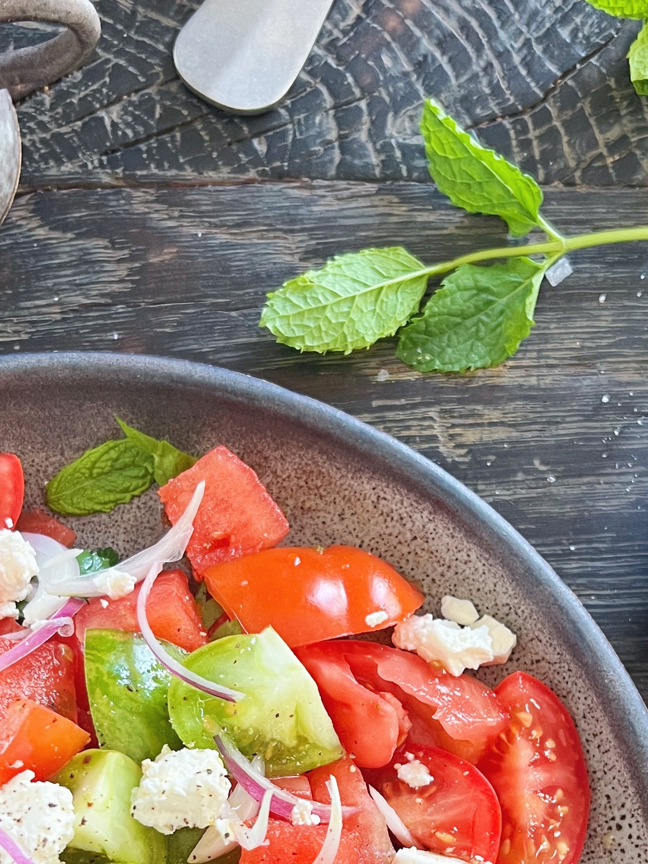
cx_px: 323
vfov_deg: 30.1
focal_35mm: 61
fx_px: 1523
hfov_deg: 24.0
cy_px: 800
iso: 125
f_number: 1.5
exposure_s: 1/76
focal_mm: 5.7
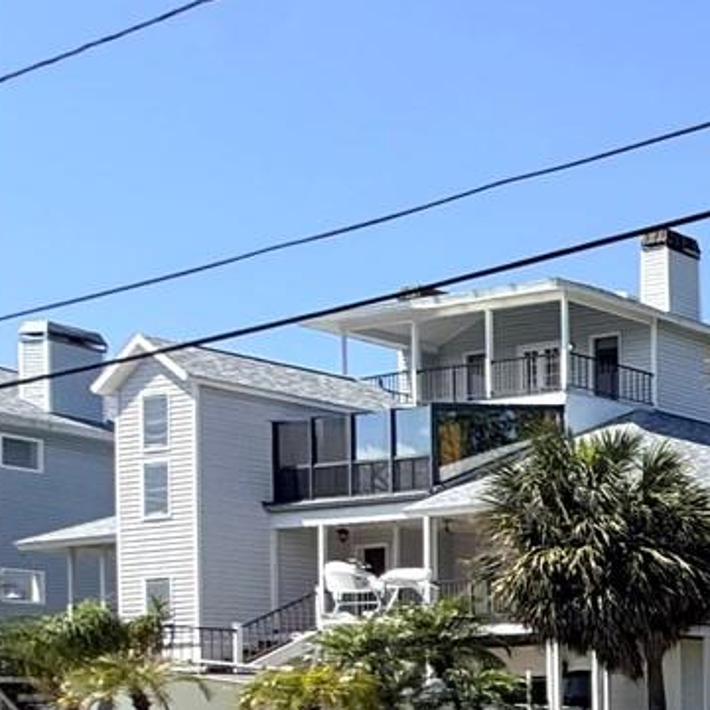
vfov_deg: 29.1
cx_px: 1564
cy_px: 706
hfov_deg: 17.0
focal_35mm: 55
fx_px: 1276
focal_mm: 2.22
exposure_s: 1/1464
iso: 50
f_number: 2.2
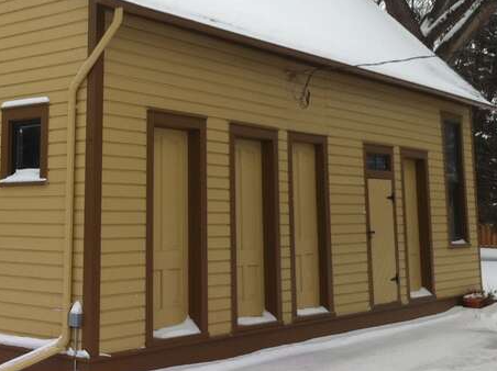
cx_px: 137
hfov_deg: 30.8
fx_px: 889
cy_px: 113
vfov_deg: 23.5
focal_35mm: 62
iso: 80
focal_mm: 3.85
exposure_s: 1/736
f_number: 2.8
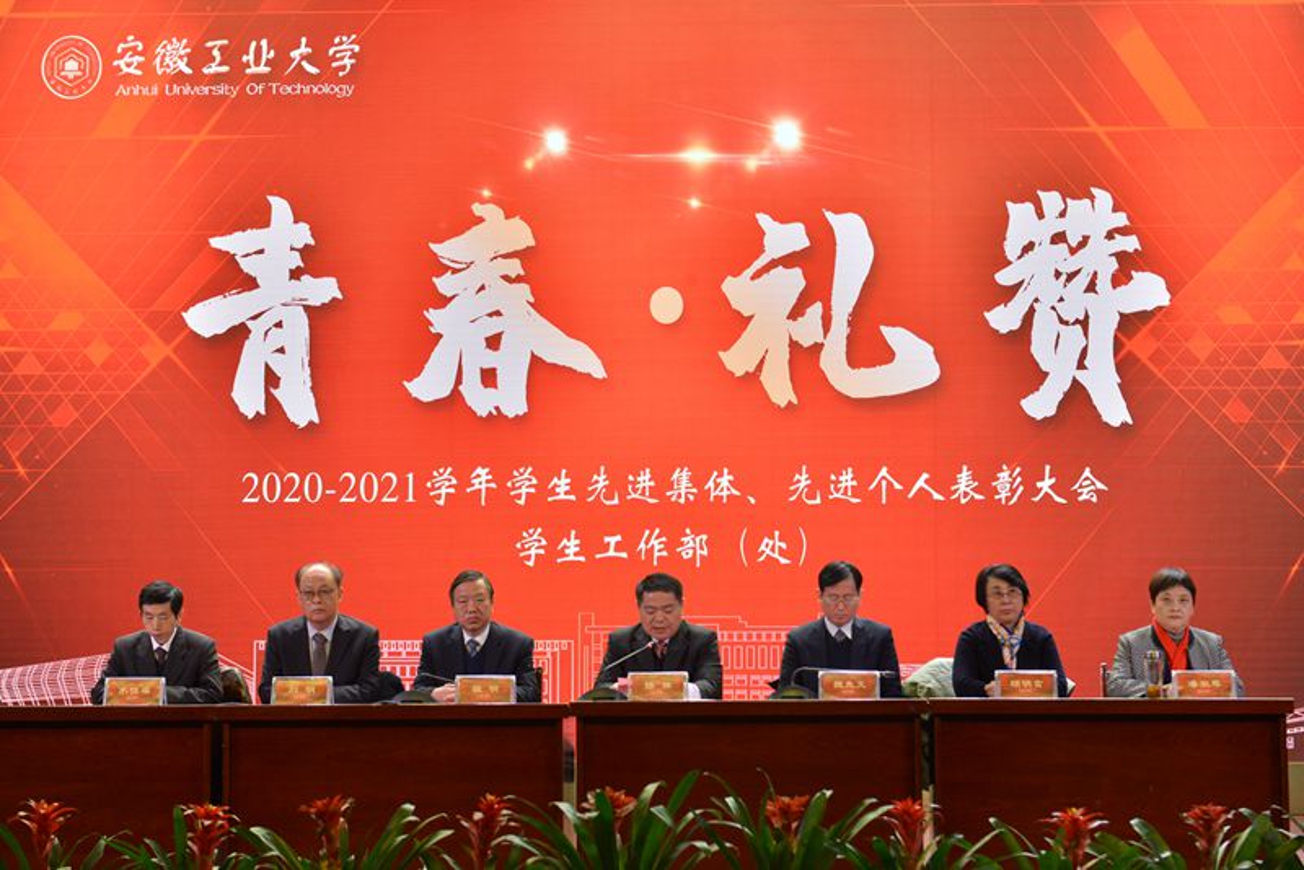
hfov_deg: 28.8
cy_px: 435
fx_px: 2536
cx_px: 652
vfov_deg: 19.5
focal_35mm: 70
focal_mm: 70
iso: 1000
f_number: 7.1
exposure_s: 1/60
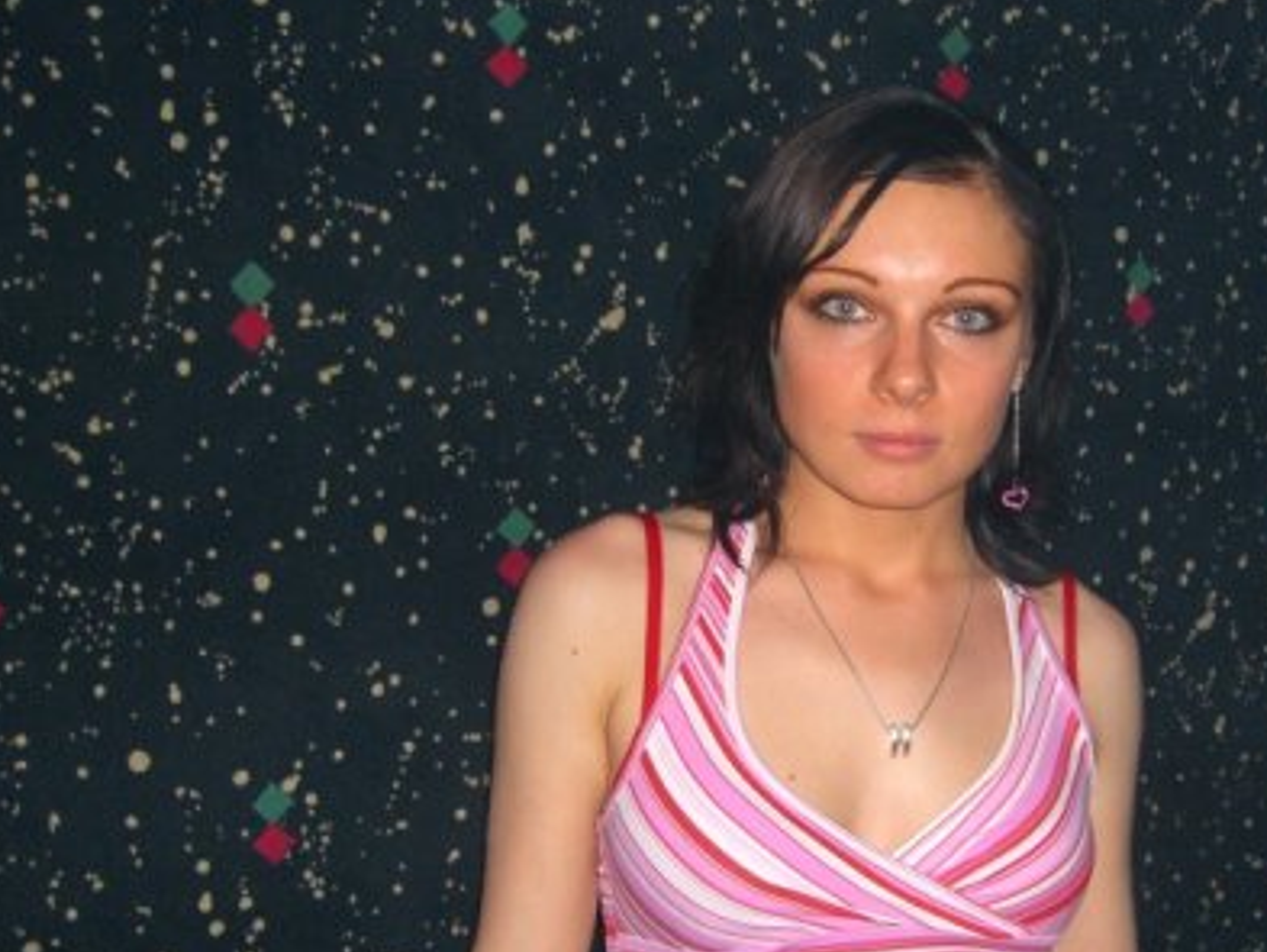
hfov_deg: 33.0
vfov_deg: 25.2
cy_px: 607
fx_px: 2124
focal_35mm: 58
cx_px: 838
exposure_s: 1/60
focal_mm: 7.9
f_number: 2.8
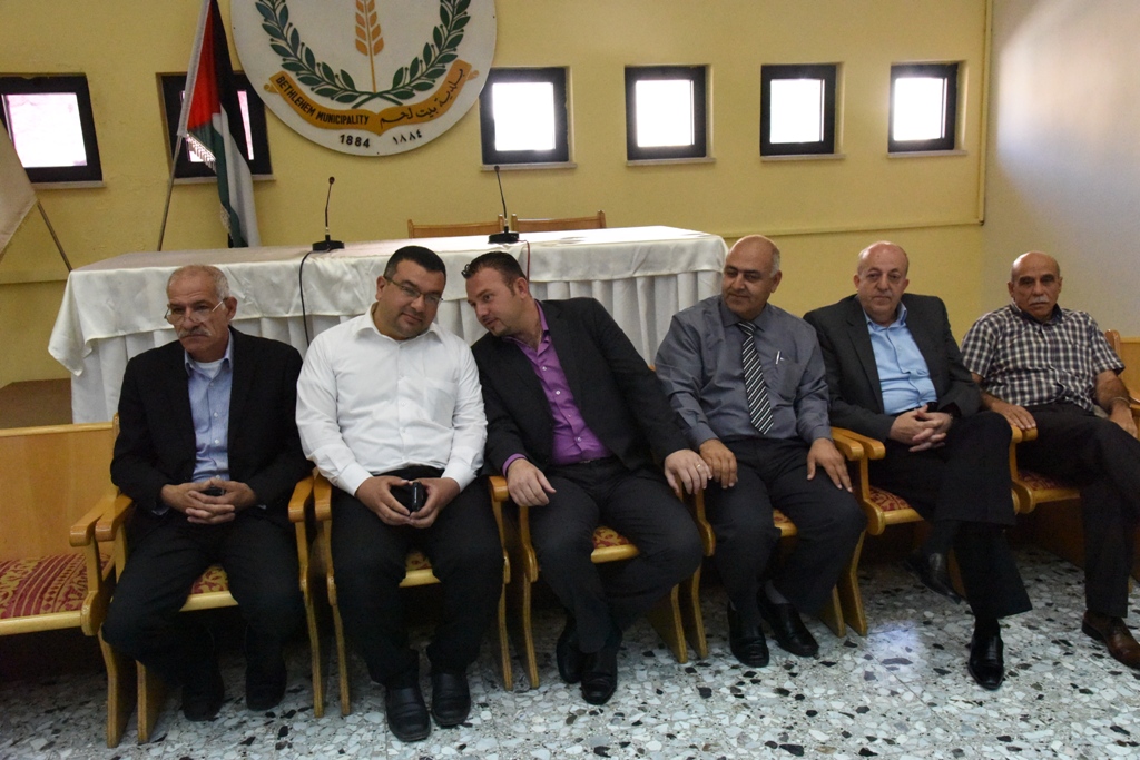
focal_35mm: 30
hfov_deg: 61.9
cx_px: 570
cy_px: 380
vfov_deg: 43.6
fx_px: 950
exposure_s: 1/320
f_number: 9
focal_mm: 30
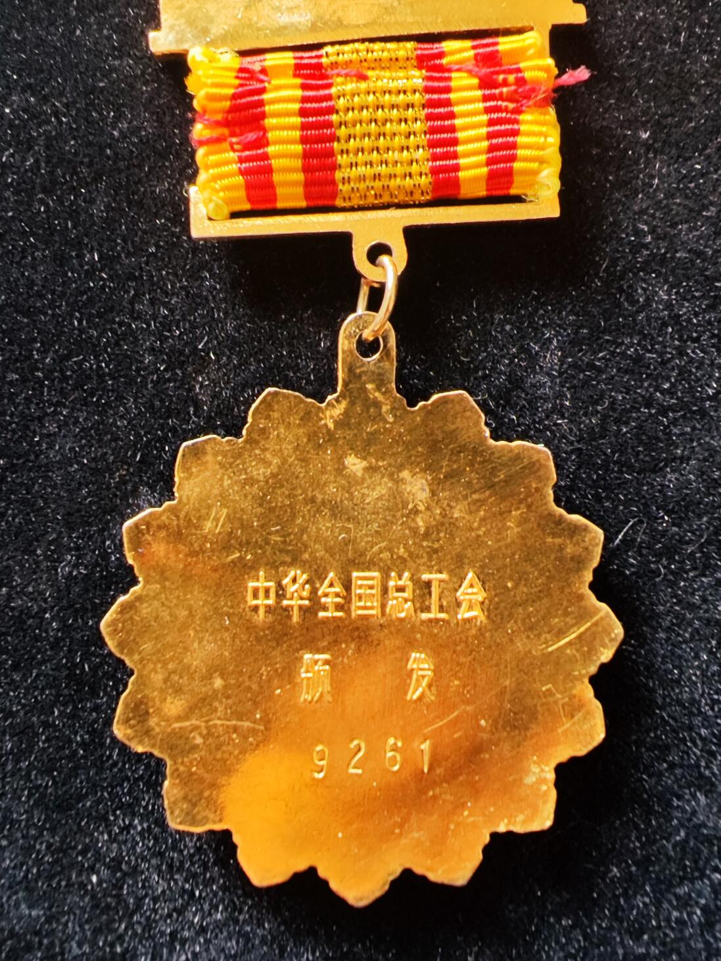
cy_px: 393
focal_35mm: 16
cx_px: 381
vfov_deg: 93.5
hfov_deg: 78.0
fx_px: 444
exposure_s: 1/25.7
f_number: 2.2
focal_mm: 2.39
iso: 252
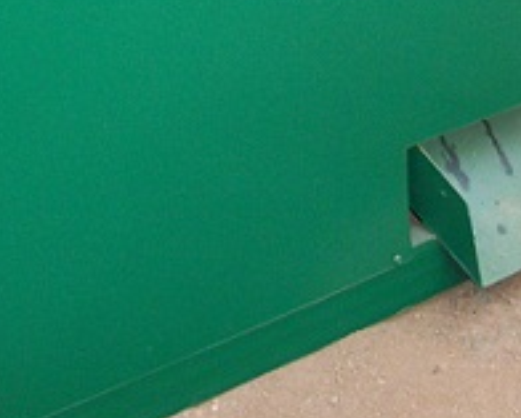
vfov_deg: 14.1
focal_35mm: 104
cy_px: -165
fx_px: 1604
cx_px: 230
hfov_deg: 18.4
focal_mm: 6.3
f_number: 3.1
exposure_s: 1/80
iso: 160
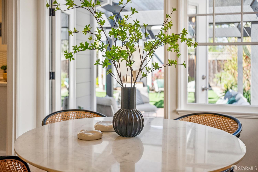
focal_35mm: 38
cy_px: 86
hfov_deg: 50.7
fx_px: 272
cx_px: 129
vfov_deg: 35.1
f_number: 2.8
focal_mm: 38
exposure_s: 1/640
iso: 140
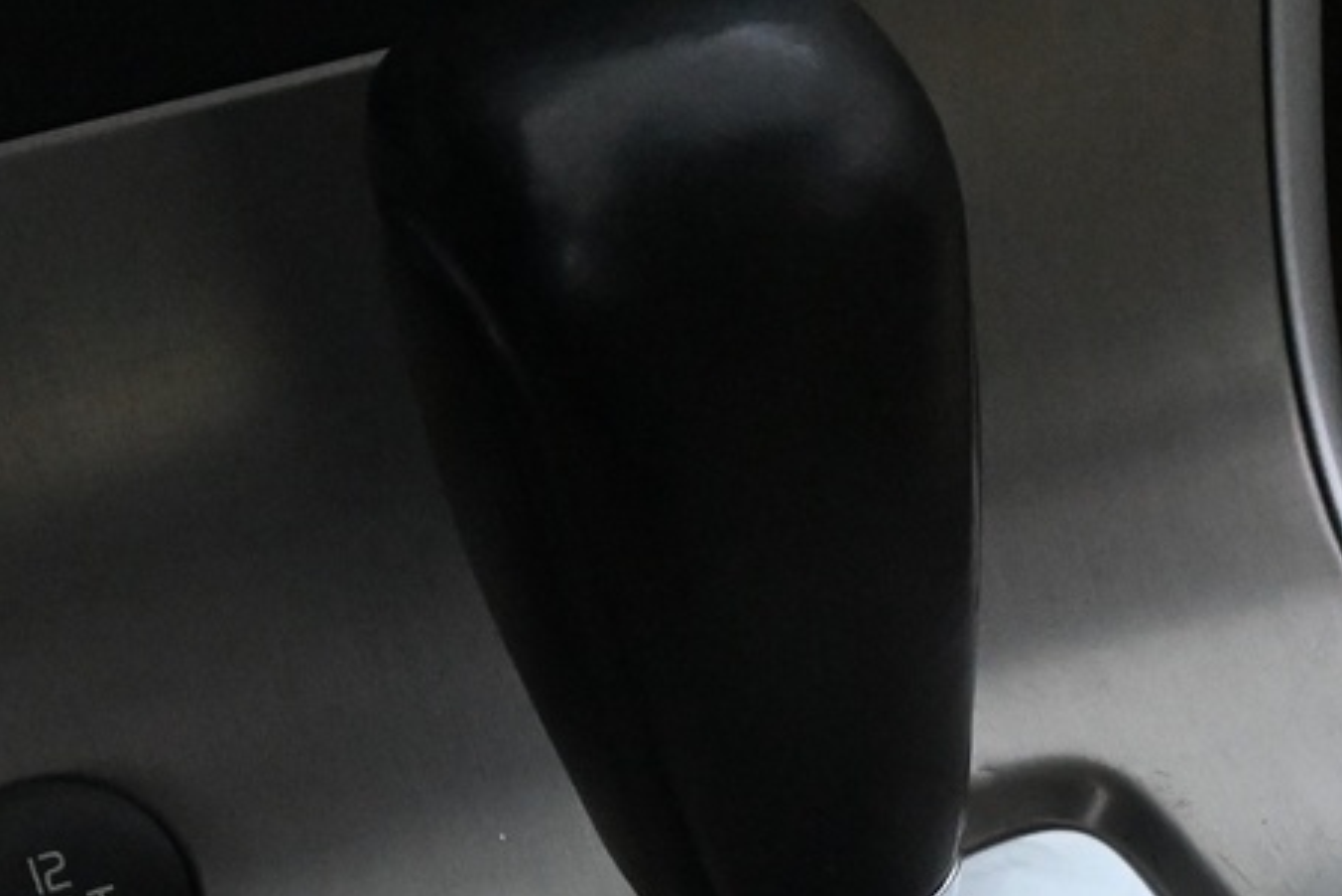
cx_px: 884
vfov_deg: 13.7
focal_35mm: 97
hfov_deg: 21.0
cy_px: 1081
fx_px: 3617
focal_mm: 18
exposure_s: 1/50
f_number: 6.3
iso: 5000
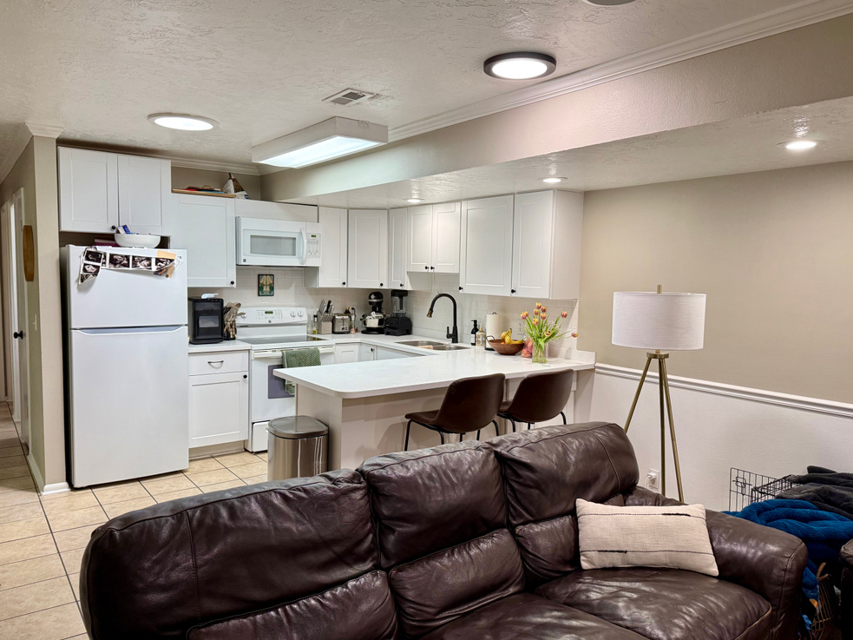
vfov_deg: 54.9
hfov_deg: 69.4
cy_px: 324
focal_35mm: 25
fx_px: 616
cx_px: 432
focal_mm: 6.76
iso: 200
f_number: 1.78
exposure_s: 1/120
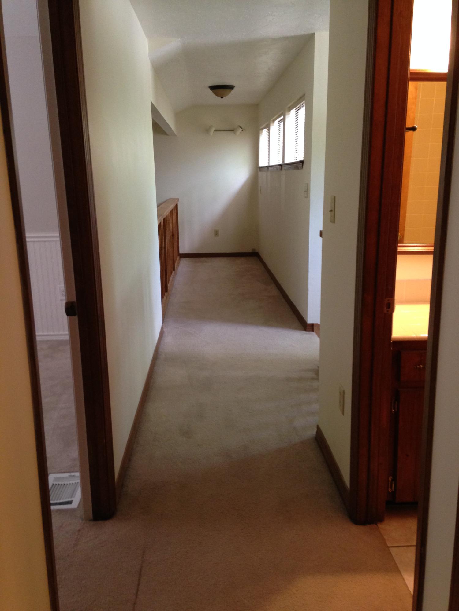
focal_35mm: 33
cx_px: 230
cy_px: 306
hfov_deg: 42.9
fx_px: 583
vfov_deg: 55.4
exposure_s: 1/20
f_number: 2.4
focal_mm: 4.12
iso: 160
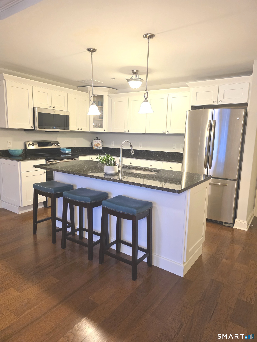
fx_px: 228
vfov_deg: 73.9
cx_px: 128
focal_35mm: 23
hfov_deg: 58.9
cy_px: 171
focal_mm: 6.3
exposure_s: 1/120
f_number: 1.7
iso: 400
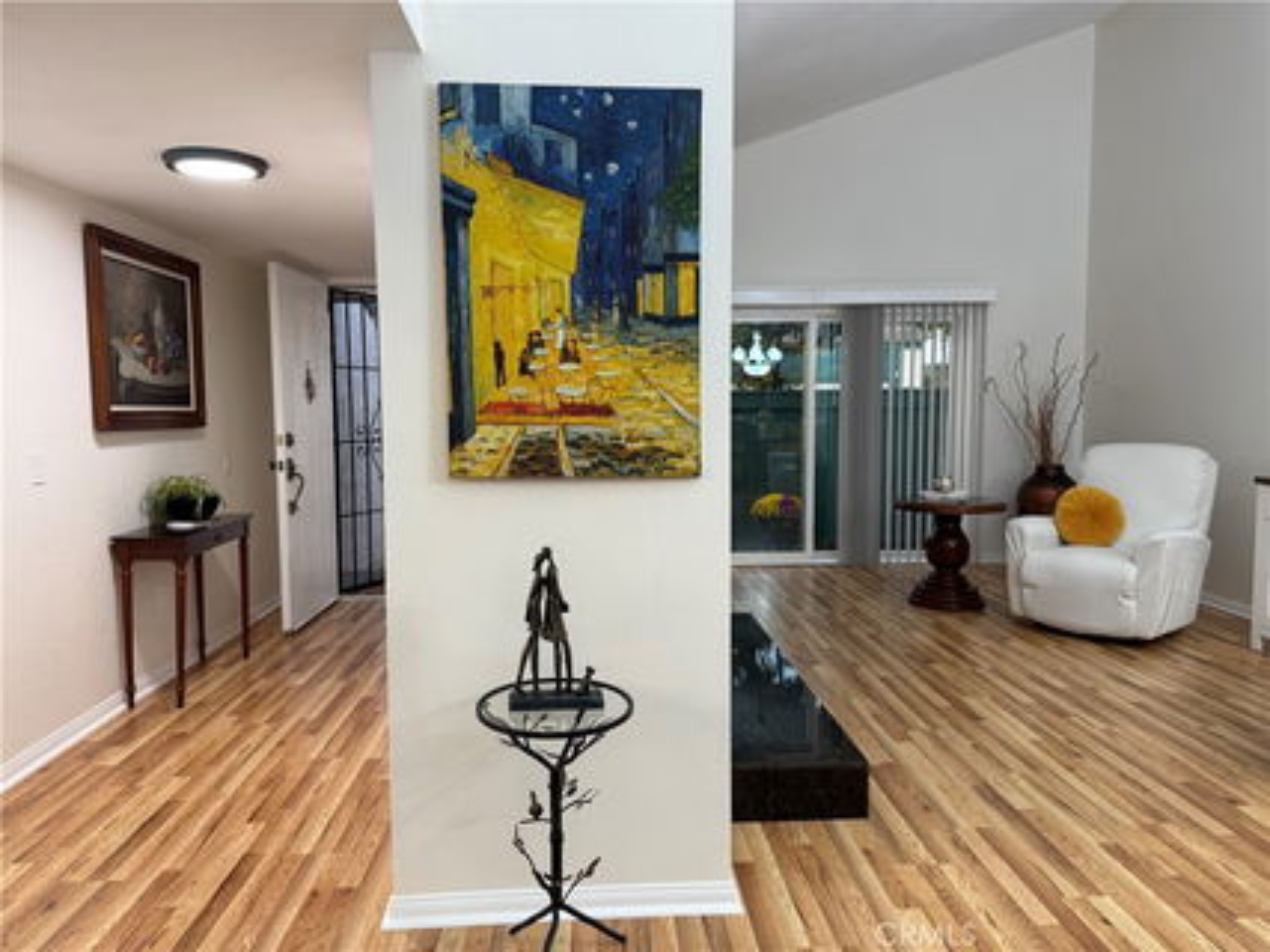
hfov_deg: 71.6
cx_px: 635
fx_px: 880
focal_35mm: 24
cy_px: 476
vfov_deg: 56.8
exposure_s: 1/60
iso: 125
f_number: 1.78
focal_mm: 6.76
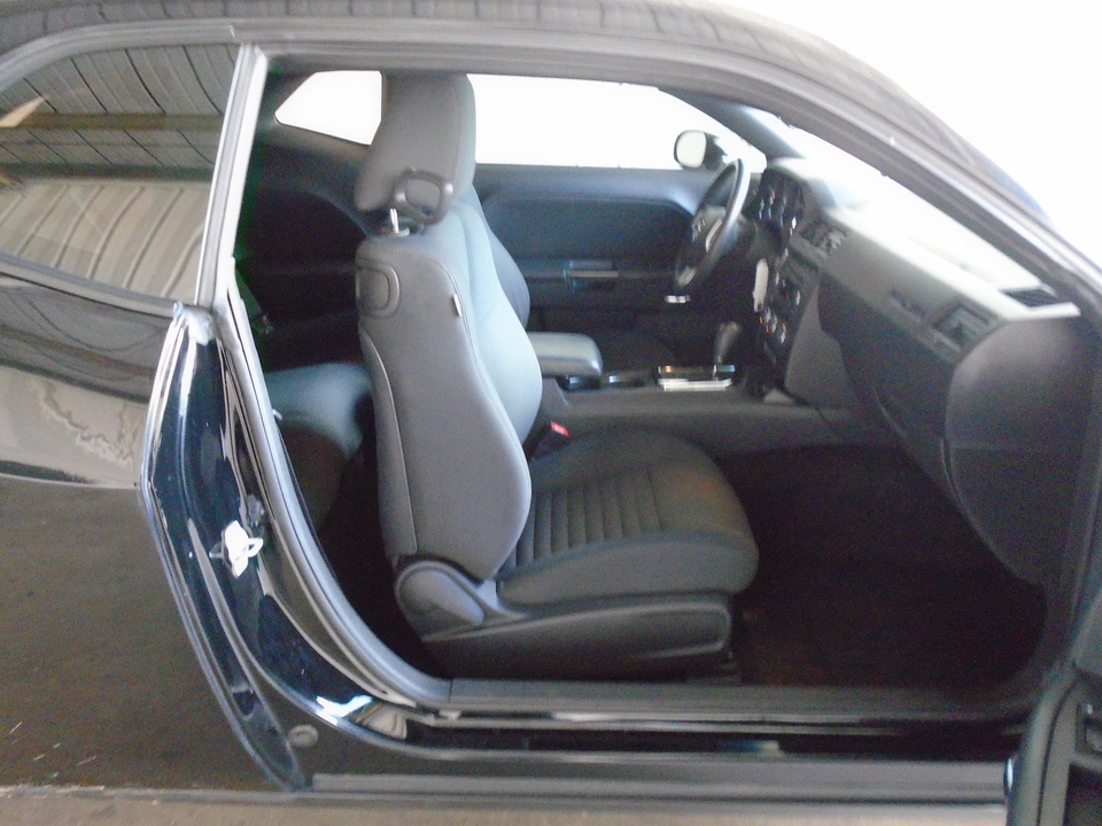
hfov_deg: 67.3
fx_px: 828
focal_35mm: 26
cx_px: 551
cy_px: 413
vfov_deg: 53.1
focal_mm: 4.6
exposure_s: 1/30
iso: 800
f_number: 3.2
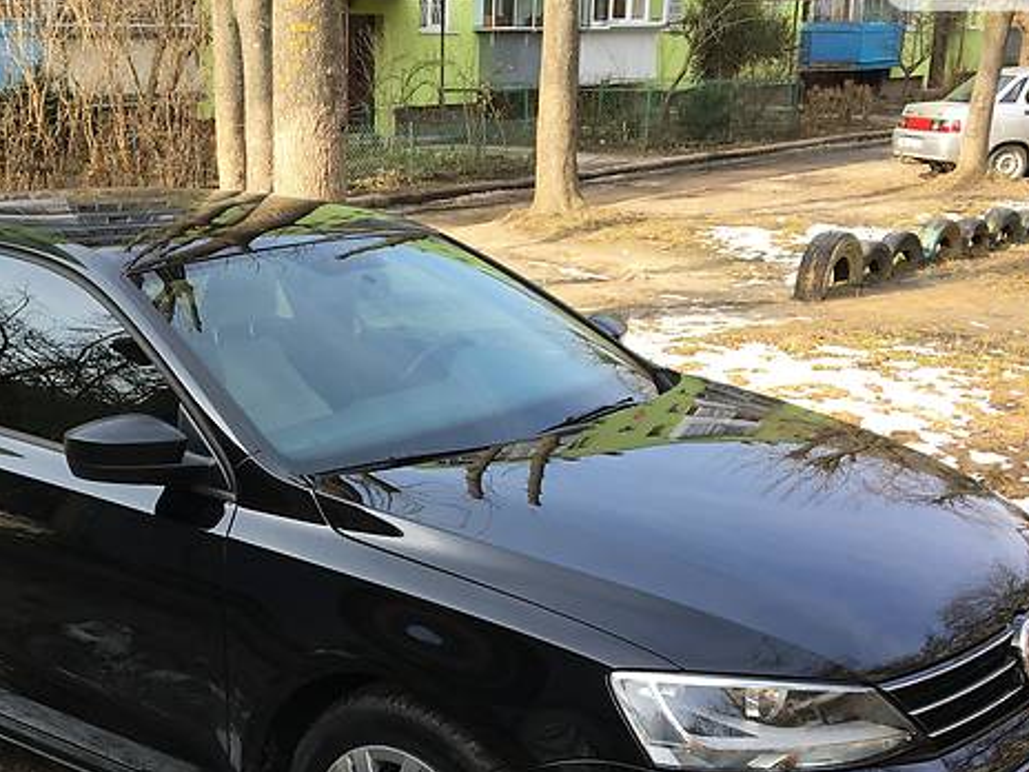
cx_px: 350
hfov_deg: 37.8
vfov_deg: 28.8
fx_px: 1486
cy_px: 555
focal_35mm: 50
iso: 25
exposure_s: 1/249
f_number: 2.2
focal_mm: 4.2
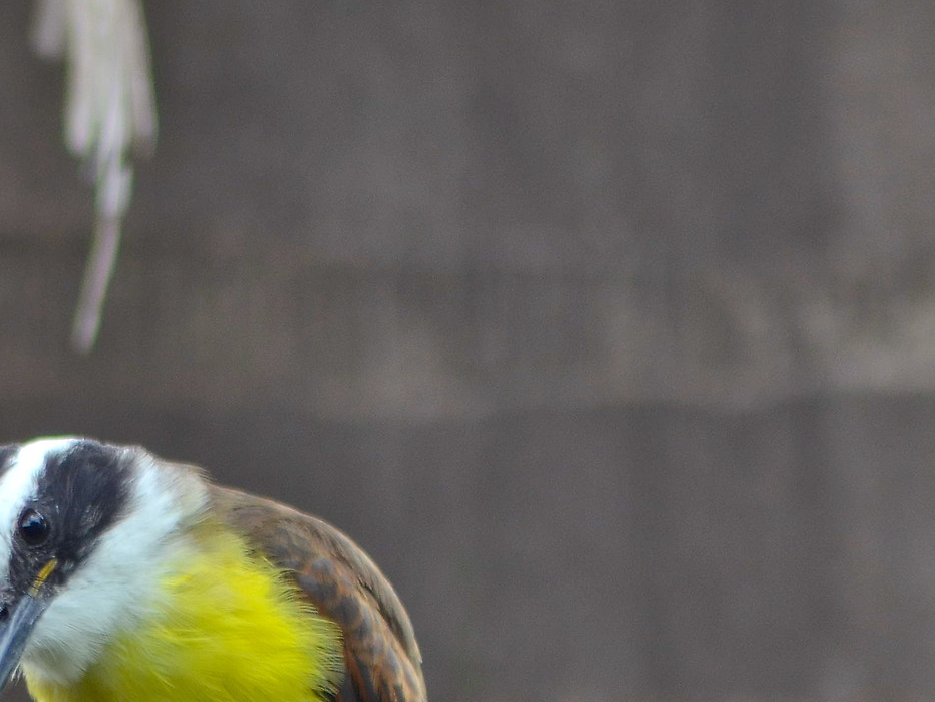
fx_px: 30036
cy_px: 785
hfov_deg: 1.8
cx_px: 87
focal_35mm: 1112
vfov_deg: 1.3
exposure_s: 1/320
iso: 320
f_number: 5.6
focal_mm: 300
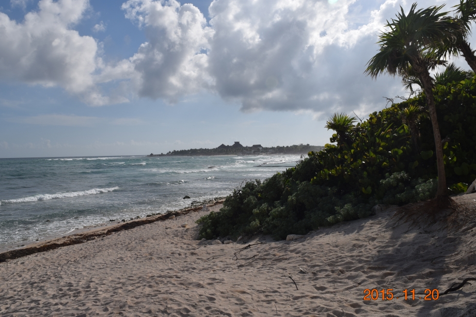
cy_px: 145
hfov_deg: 61.9
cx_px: 225
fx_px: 397
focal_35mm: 30
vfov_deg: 43.5
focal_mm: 18
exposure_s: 1/640
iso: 200
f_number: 13
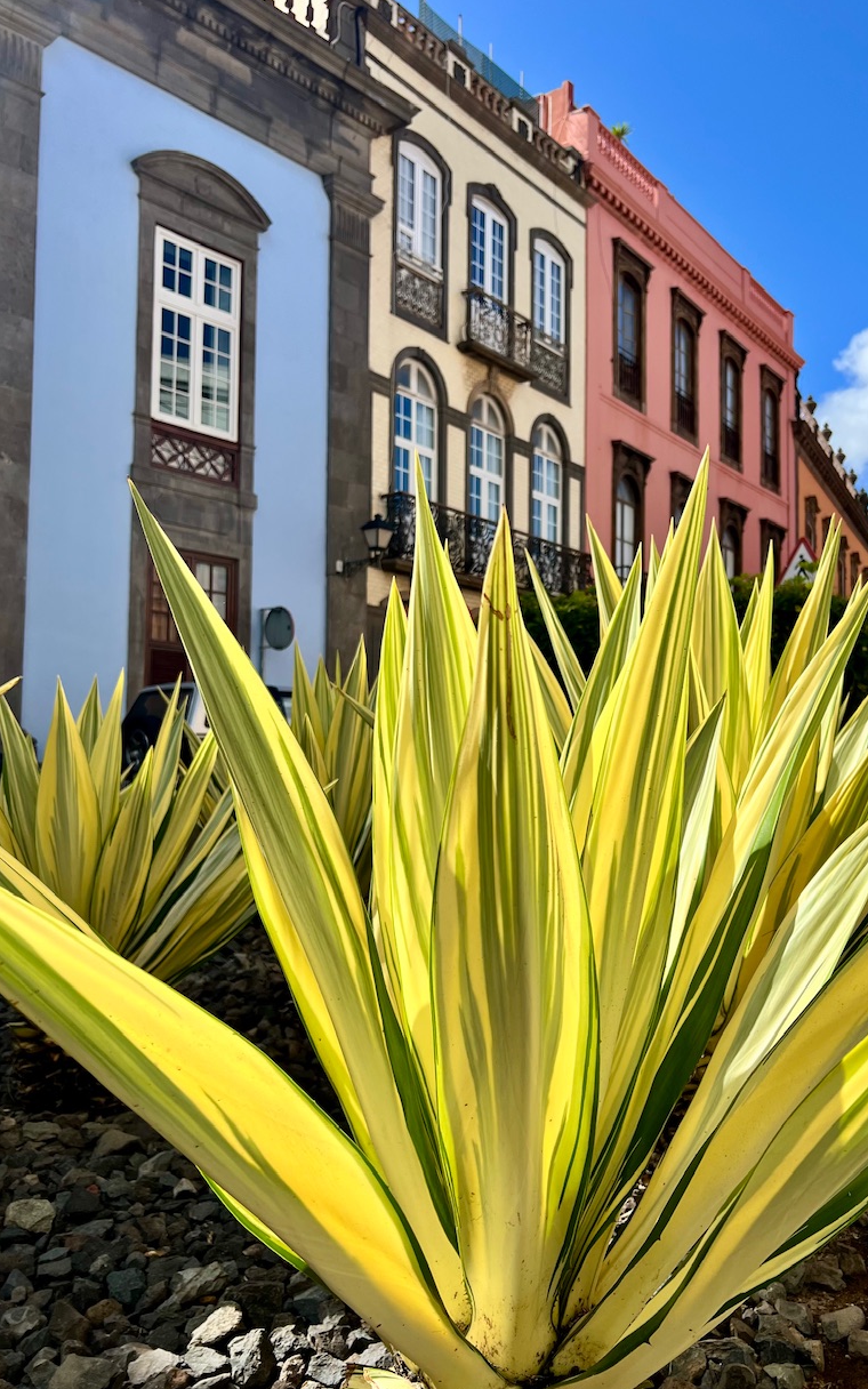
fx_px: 1098
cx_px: 511
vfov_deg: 64.6
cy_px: 701
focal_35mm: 29
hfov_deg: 43.0
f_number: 1.5
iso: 50
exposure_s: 1/4115
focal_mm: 5.7
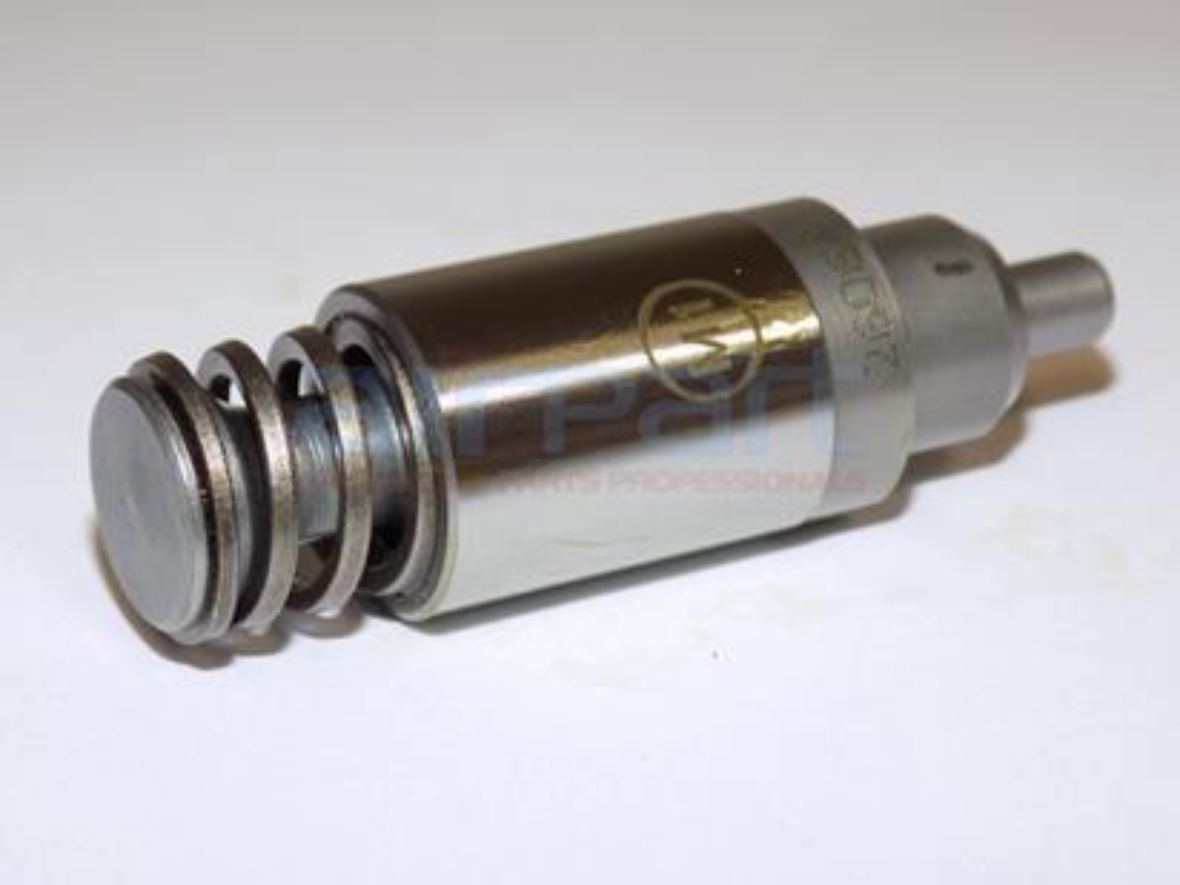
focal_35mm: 97
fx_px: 3307
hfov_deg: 20.2
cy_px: 442
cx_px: 590
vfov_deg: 15.2
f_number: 4.6
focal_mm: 17.2
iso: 200
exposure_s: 1/30
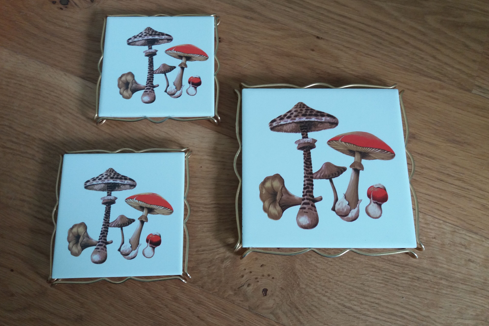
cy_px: 161
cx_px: 241
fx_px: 407
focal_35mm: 30
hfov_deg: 61.9
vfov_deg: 43.6
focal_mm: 3.7
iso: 125
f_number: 1.9
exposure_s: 1/33
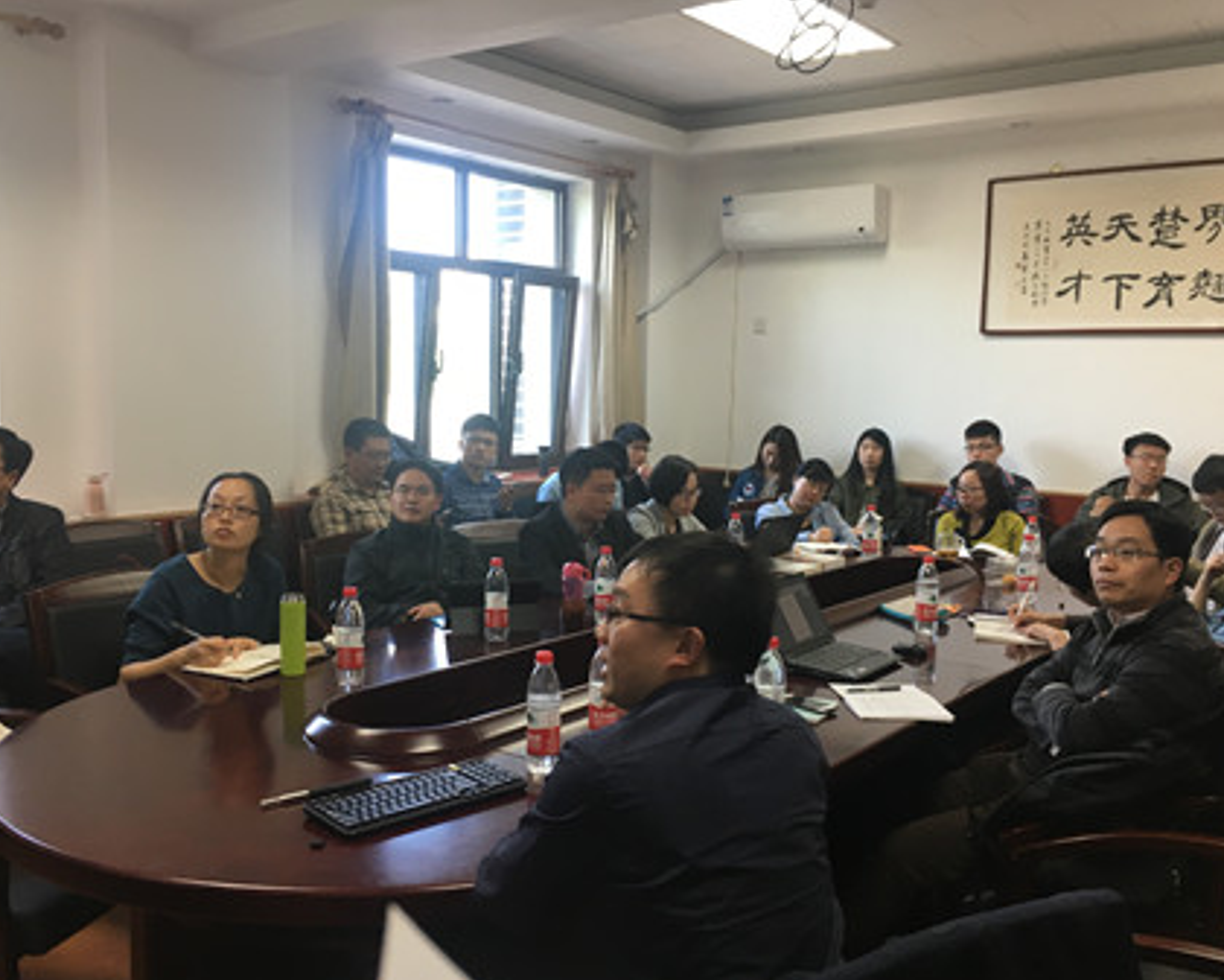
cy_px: 486
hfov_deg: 54.2
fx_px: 1195
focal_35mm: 33
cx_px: 597
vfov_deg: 44.5
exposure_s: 1/33
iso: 80
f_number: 2.2
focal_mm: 4.15
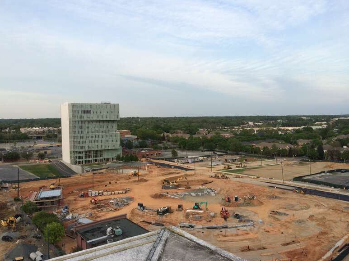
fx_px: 303
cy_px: 133
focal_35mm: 30
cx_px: 170
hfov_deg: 59.9
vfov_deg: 46.8
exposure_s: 1/360
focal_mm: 4.15
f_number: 2.2
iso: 32
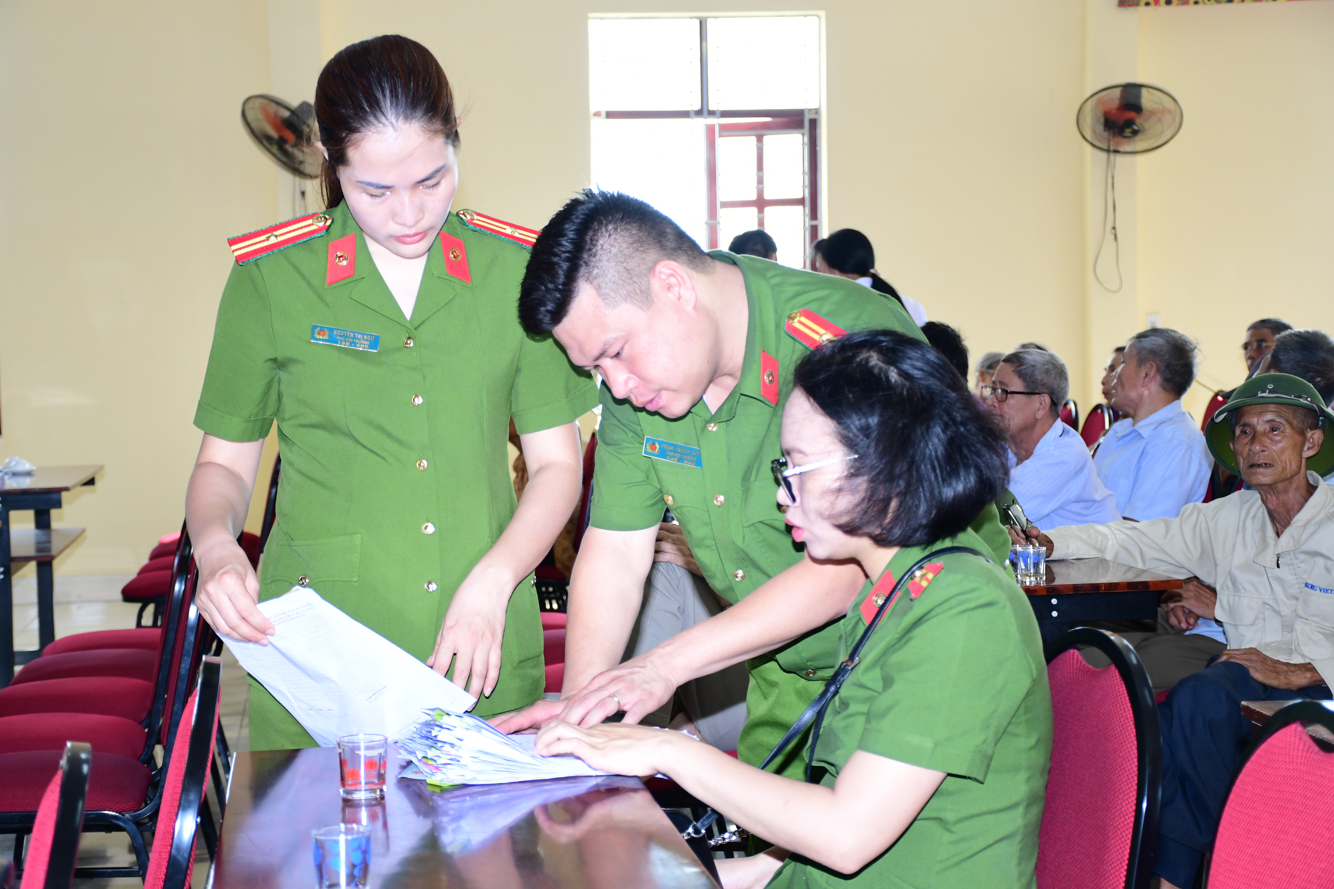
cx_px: 667
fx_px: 2501
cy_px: 444
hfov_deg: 29.9
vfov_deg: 20.2
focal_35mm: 68
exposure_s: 1/160
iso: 800
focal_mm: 45
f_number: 4.5
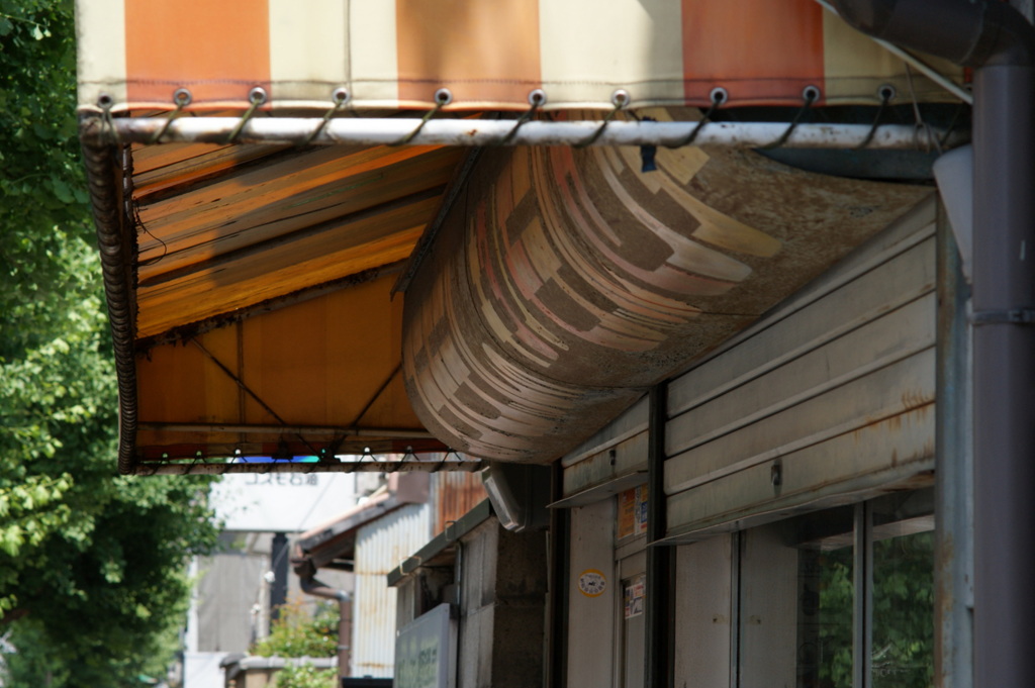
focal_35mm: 128
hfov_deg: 16.1
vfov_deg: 10.7
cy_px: 344
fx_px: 3663
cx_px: 518
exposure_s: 1/160
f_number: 8
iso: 125
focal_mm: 85
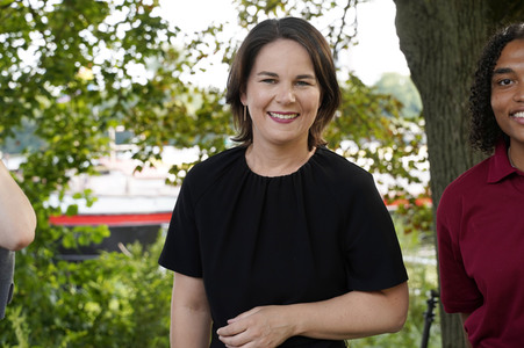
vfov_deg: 18.2
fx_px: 1091
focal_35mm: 75
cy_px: 174
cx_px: 262
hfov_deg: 27.0
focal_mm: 75
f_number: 6.3
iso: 250
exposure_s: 1/125
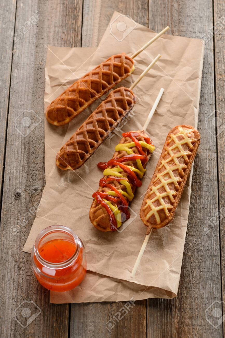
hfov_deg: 13.0
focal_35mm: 105
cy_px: 169
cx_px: 112
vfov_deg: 19.5
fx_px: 984
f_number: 10
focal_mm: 105
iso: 125
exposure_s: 1/100
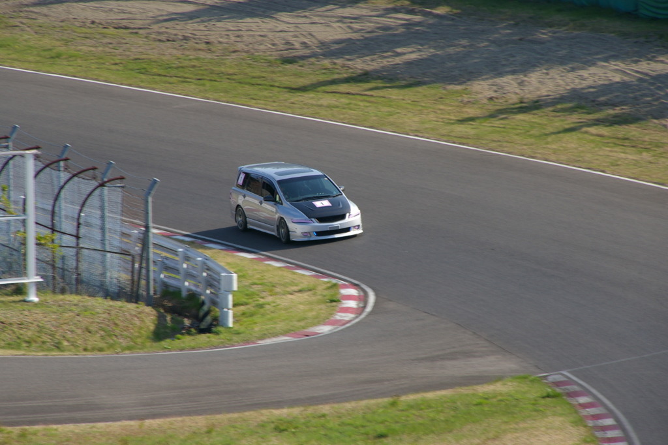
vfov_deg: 3.7
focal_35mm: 375
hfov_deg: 5.5
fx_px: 6956
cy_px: 222
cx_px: 334
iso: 200
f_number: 13
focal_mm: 250
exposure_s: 1/125
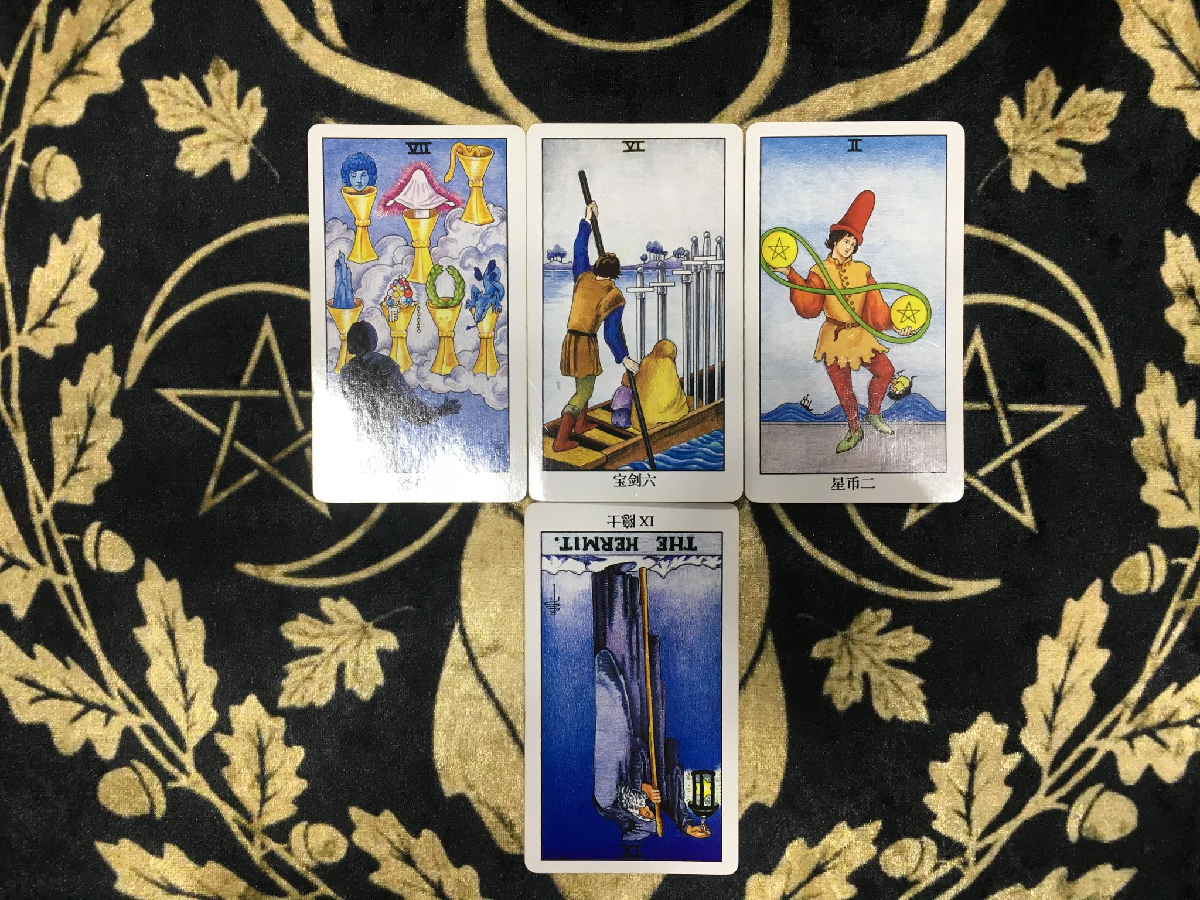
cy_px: 450
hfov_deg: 61.7
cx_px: 600
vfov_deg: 48.2
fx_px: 1005
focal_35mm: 29
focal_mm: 4.15
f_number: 2.2
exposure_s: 1/33
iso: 50
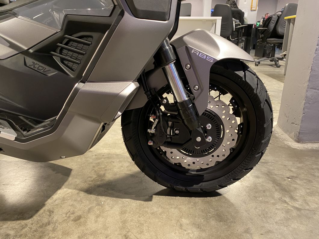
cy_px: 120
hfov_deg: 67.3
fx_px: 240
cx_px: 160
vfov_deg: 53.1
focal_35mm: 26
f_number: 1.8
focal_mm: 4.25
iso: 250
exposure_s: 1/50
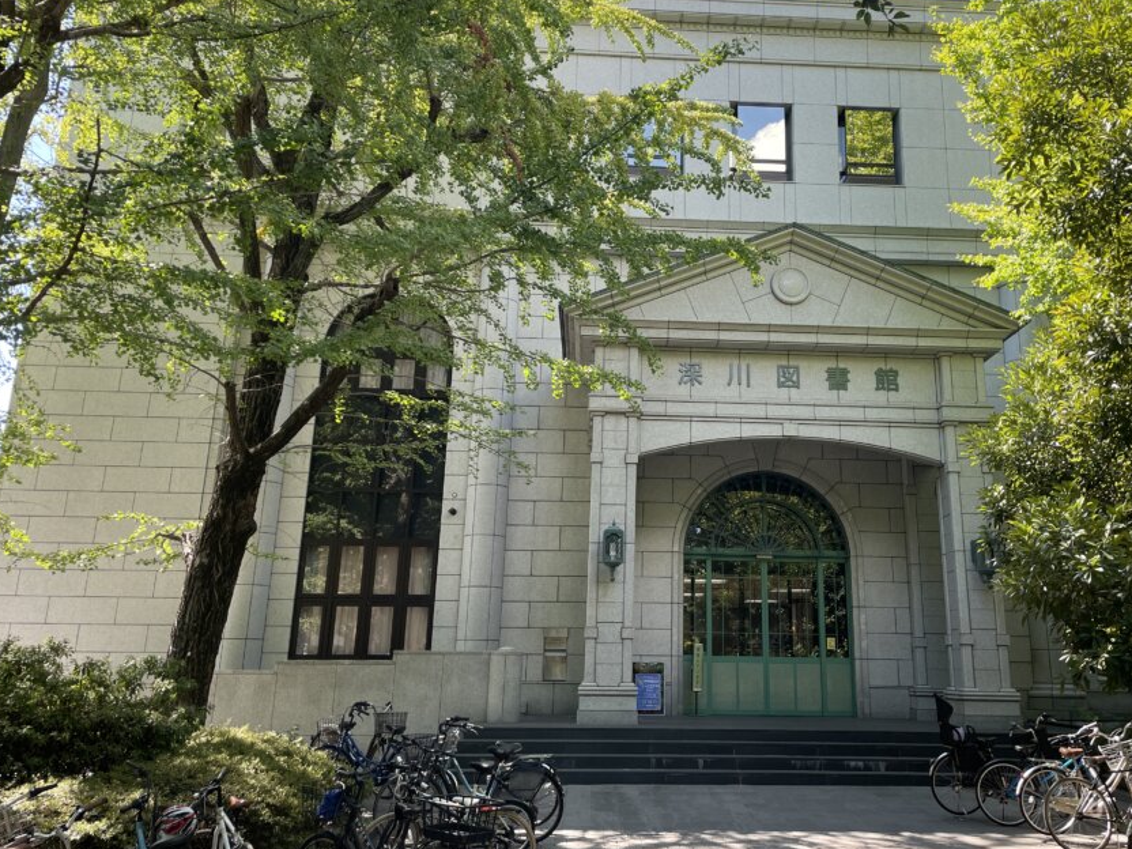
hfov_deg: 56.5
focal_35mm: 32
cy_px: 358
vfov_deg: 44.0
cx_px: 656
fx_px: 1046
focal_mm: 4.2
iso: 32
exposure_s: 1/363
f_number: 1.6
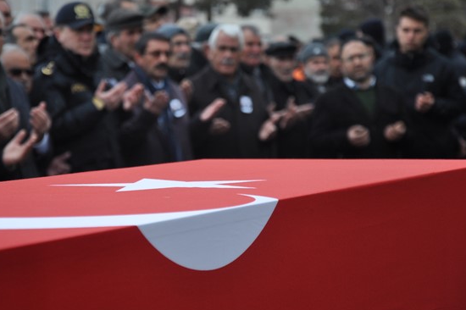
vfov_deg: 8.4
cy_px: 133
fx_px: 2109
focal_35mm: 163
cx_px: 210
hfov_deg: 12.6
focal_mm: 92
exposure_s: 1/640
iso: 500
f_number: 6.3
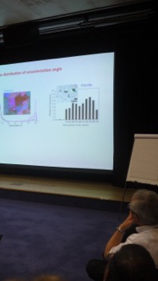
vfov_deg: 48.4
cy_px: 142
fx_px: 313
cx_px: 18
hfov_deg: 27.4
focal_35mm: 42
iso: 400
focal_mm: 14
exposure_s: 1/50
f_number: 2.5
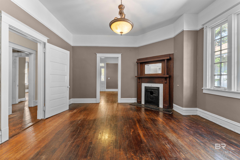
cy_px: 80
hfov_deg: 104.2
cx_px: 120
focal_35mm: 14
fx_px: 93
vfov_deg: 81.3
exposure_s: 1/6
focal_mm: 14
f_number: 7.1
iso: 400
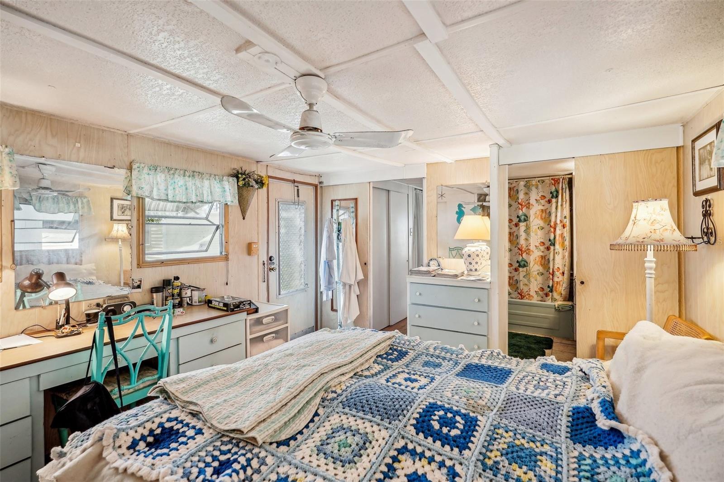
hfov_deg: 96.7
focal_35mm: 16
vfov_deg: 73.7
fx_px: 322
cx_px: 362
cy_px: 241
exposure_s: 1/50
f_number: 4
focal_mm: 16
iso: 400
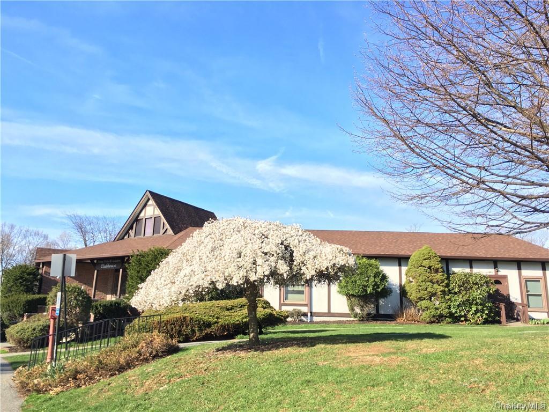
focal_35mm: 29
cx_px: 274
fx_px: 460
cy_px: 206
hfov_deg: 61.7
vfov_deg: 48.2
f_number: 2.2
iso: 25
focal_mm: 4.15
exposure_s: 1/432
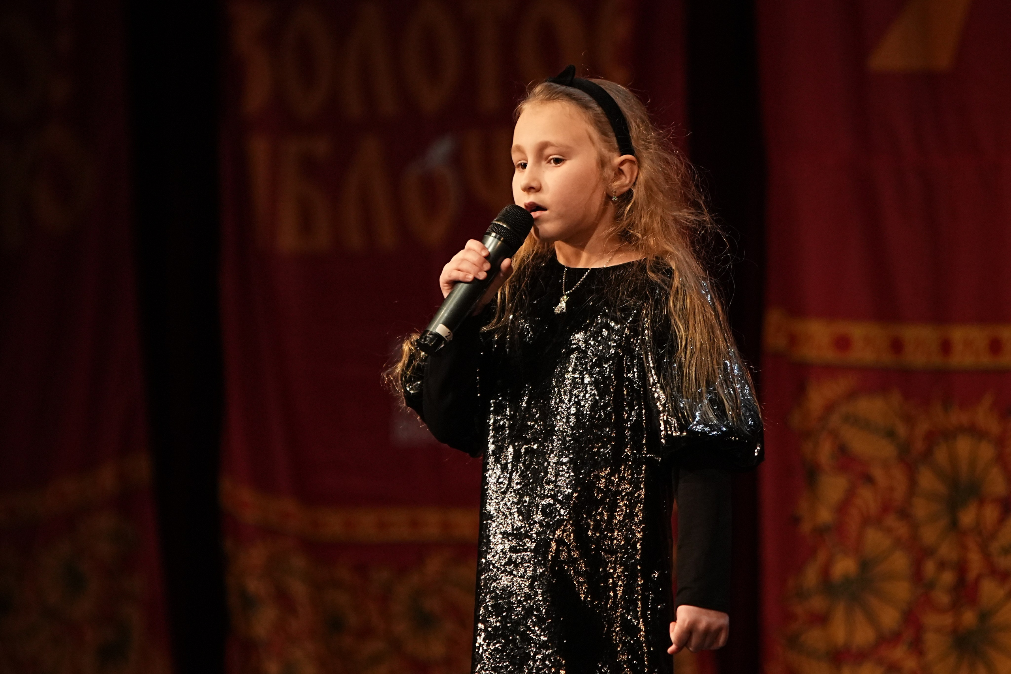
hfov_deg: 7.9
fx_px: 7358
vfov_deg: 5.2
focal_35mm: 262
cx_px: 506
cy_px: 337
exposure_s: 1/640
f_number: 2.8
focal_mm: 175
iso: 2500
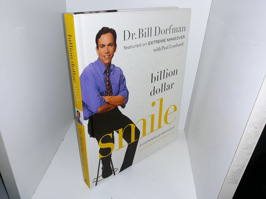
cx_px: 133
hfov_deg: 63.4
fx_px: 215
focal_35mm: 28
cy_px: 100
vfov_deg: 49.7
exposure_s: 1/120
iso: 50
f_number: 1.7
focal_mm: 3.7
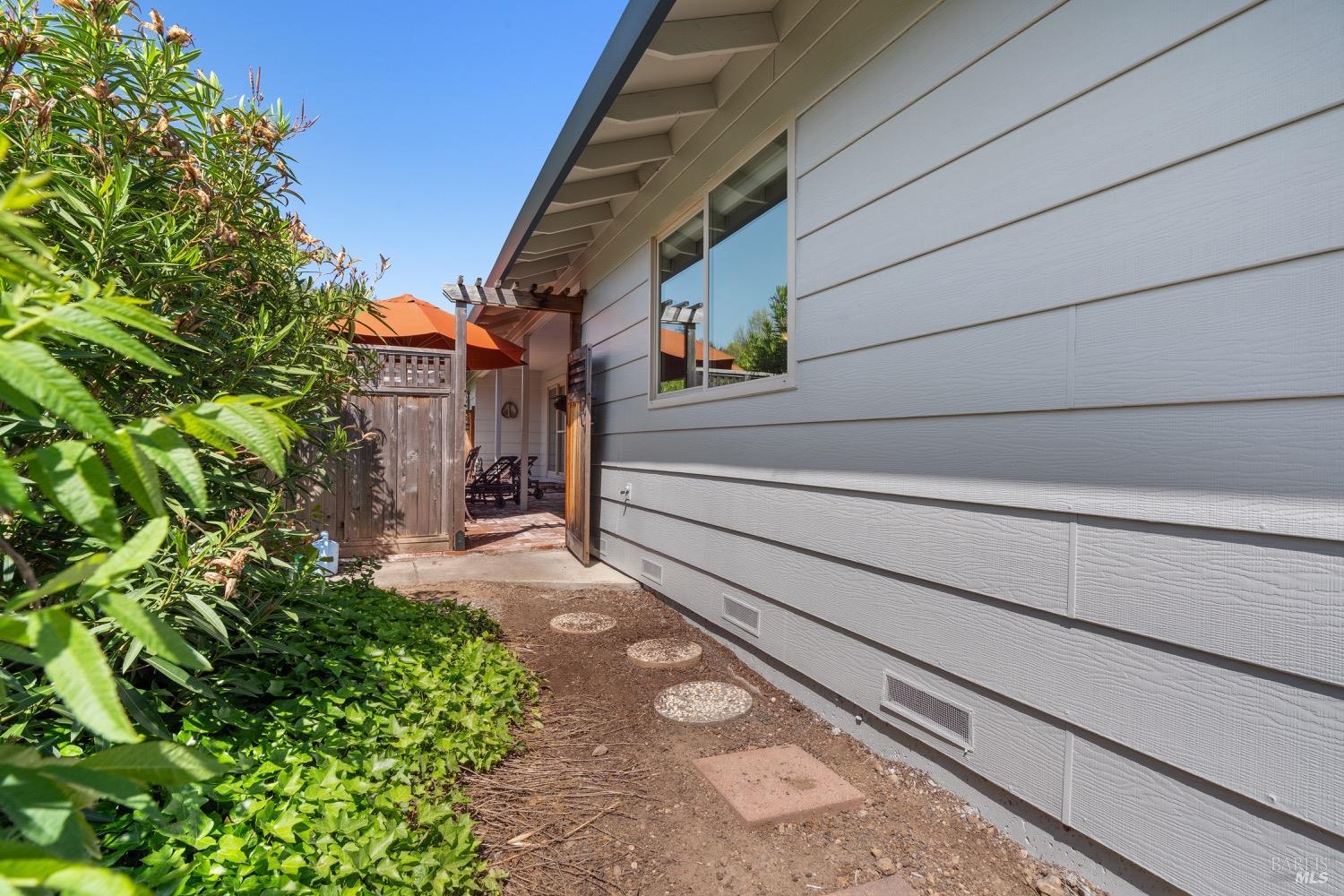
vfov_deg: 70.4
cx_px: 672
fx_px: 635
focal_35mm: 17
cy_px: 448
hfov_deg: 93.3
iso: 200
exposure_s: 1/90
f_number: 9.5
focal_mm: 17
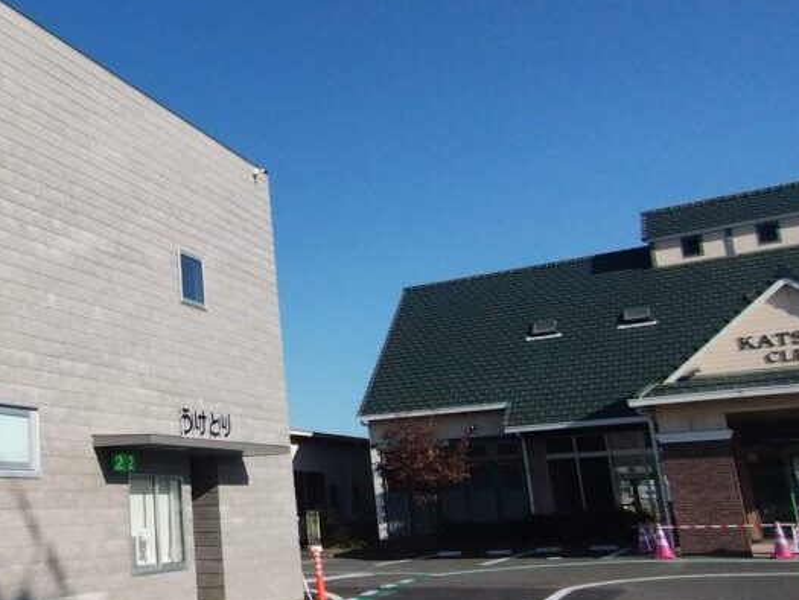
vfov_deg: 36.8
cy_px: 305
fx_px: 900
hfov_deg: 43.2
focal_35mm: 39
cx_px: 59
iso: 100
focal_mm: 1.66
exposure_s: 1/1400
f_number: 2.2
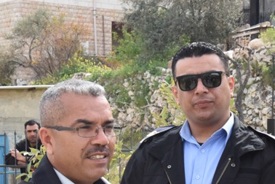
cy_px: 189
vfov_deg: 9.7
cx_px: 172
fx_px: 1077
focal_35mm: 141
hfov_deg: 14.5
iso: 5000
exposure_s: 1/1000
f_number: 16
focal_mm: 52
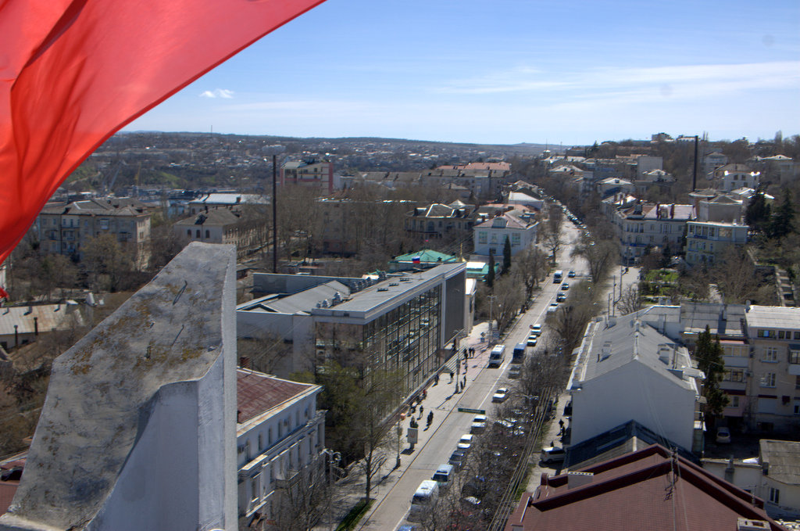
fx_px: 932
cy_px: 266
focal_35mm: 42
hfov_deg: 46.5
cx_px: 400
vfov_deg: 31.8
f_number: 5
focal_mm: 28
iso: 200
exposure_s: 1/1000
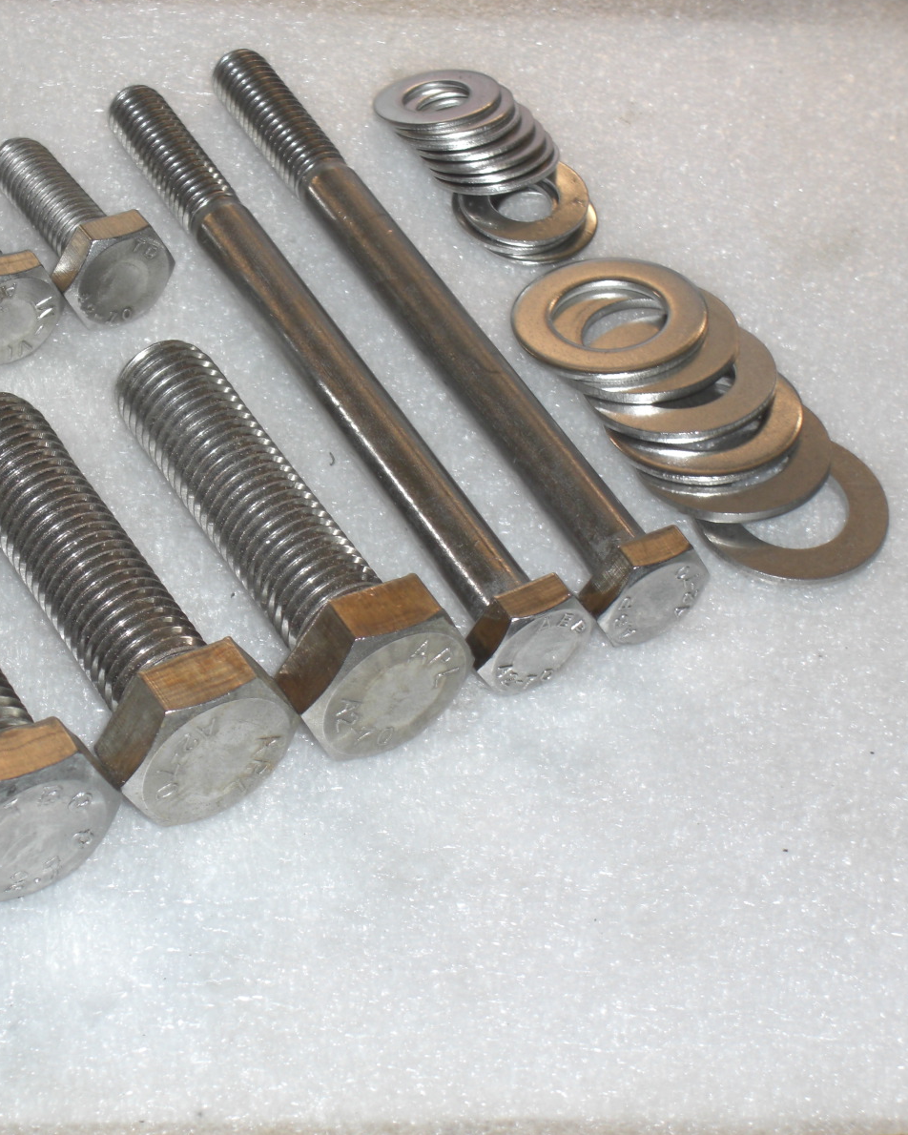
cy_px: 566
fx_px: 3527
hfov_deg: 14.6
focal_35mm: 105
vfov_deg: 18.3
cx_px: 194
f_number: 4.4
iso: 100
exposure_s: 1/60
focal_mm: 16.6
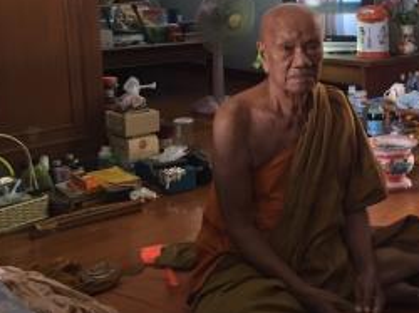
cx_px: 364
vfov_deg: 27.6
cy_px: 82
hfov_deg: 35.1
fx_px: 629
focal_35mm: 52
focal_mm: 4.15
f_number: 2.2
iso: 80
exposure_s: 1/30
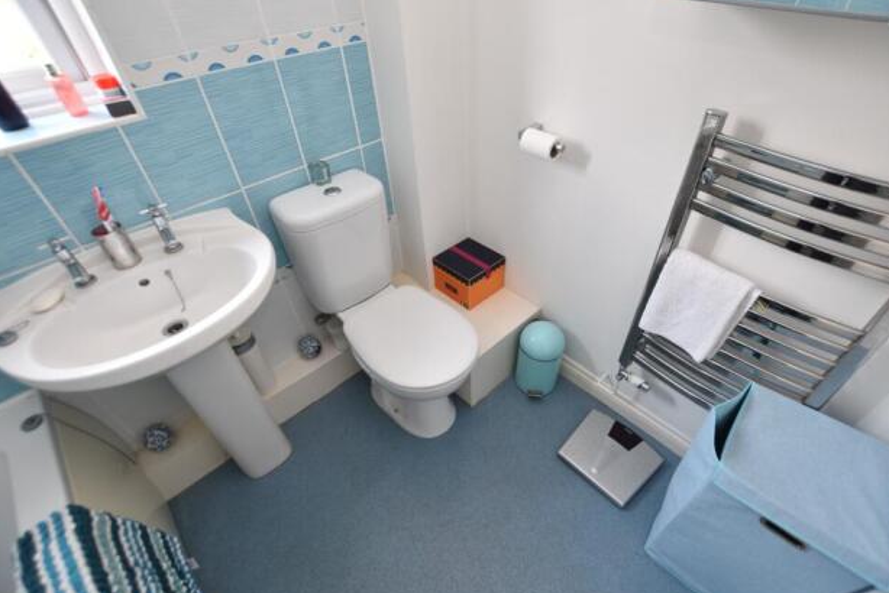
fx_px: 395
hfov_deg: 96.6
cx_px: 470
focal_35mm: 16
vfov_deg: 73.8
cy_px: 304
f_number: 3.5
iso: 100
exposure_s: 1/30
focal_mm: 10
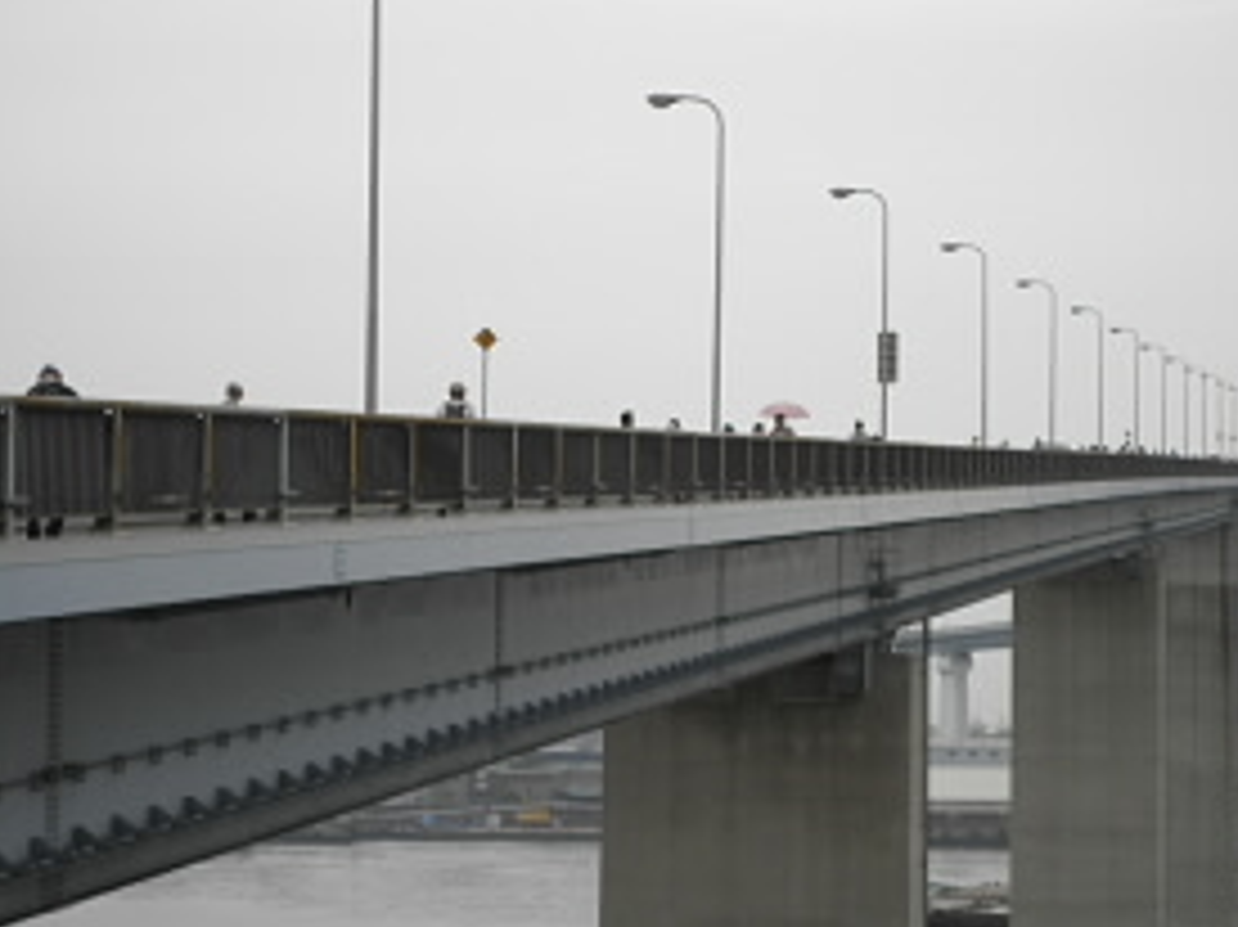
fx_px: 4004
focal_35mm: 112
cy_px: 536
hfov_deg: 17.6
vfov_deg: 13.2
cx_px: 747
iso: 64
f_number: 5.9
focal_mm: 13.9
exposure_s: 1/400
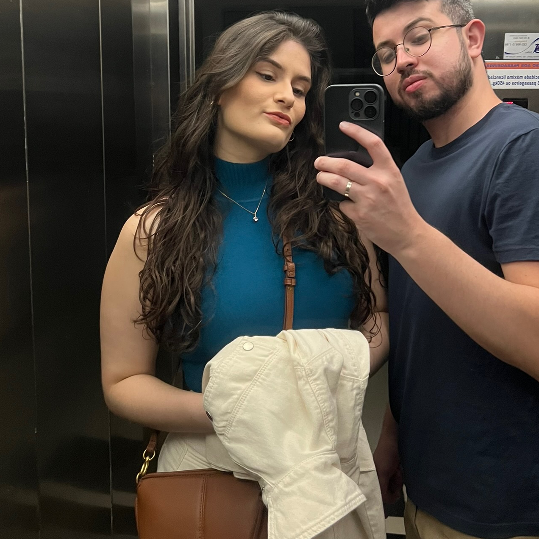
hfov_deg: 44.9
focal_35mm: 37
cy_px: 200
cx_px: 280
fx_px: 652
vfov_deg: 44.5
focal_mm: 5.7
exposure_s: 1/40
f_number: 1.5
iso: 640
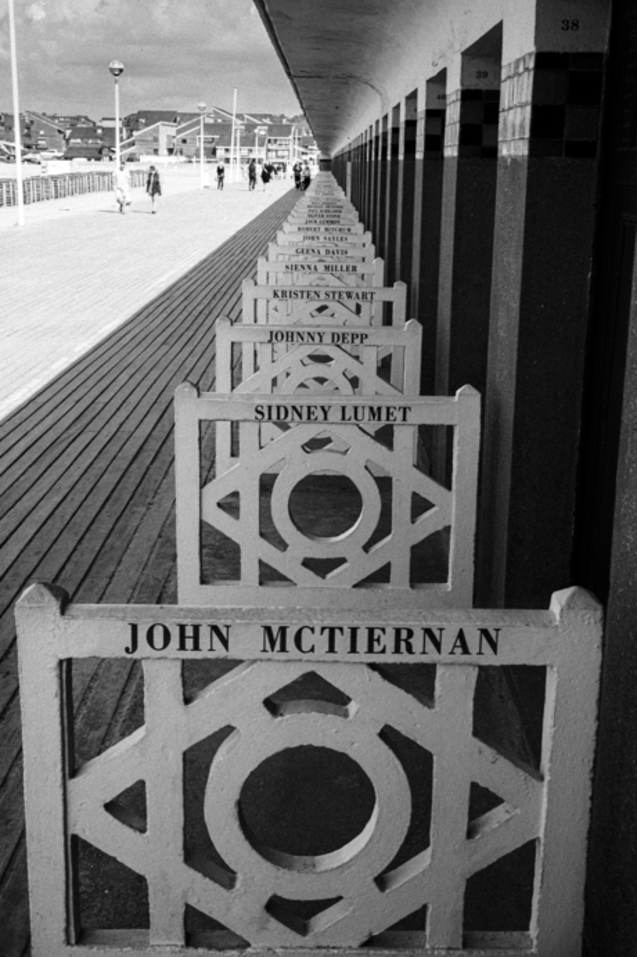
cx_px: 318
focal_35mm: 44
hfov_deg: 30.5
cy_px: 478
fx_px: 1169
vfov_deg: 44.5
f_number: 22
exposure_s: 1/15
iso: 100
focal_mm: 44
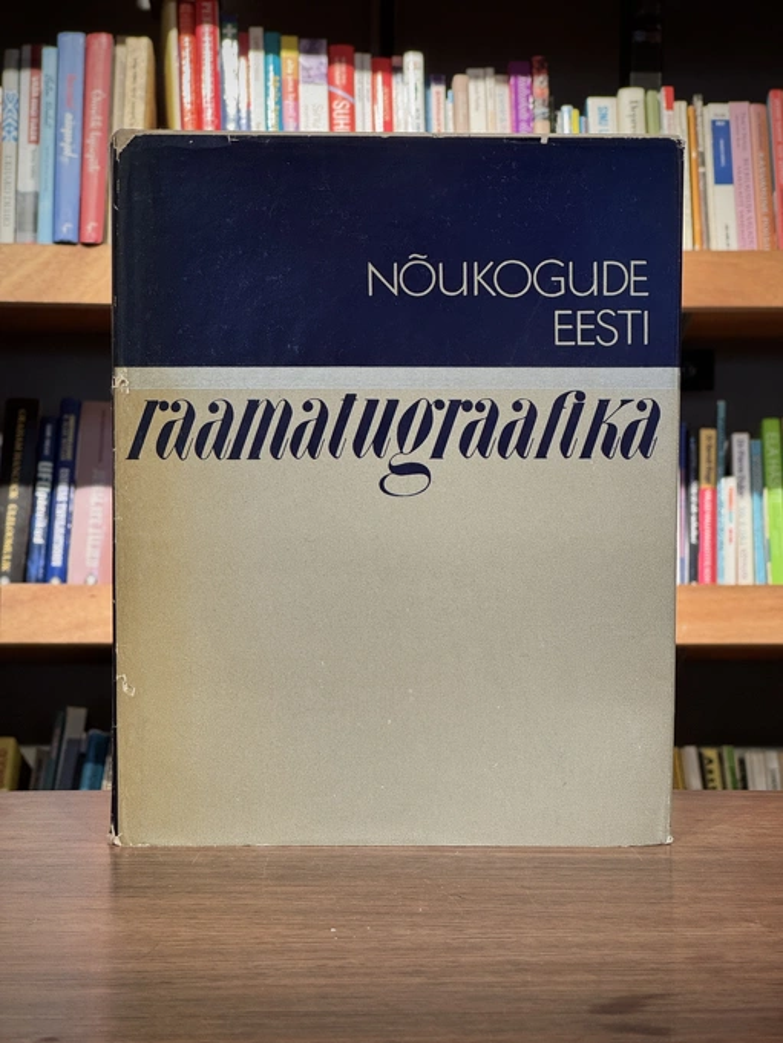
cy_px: 522
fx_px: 2322
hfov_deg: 19.1
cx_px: 392
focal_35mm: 77
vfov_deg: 25.3
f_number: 2.8
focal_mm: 9
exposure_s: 1/68
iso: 250
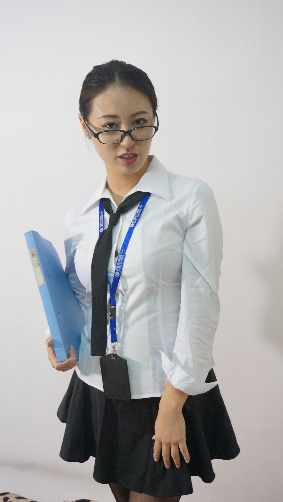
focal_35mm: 50
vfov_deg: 41.7
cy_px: 250
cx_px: 150
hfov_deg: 24.2
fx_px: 661
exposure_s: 1/60
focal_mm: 31
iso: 640
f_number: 5
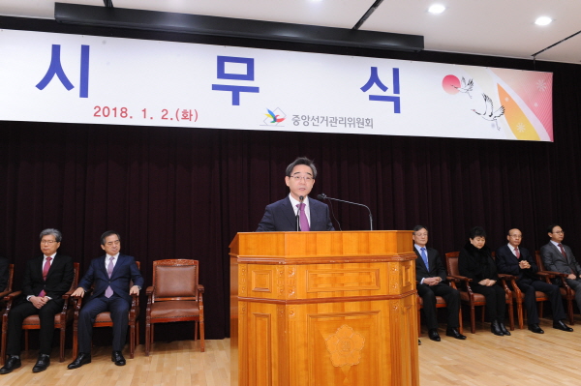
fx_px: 468
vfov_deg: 44.9
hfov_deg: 63.7
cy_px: 193
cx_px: 290
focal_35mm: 29
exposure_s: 1/60
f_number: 8
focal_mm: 29
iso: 1600
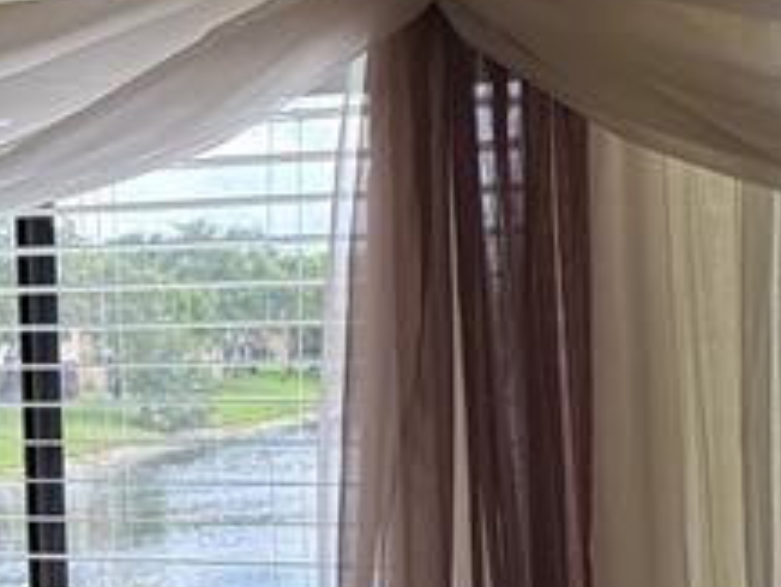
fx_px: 2167
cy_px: 393
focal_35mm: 96
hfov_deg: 20.1
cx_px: 684
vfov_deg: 15.4
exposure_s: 1/283
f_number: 1.6
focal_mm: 5.96
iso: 64
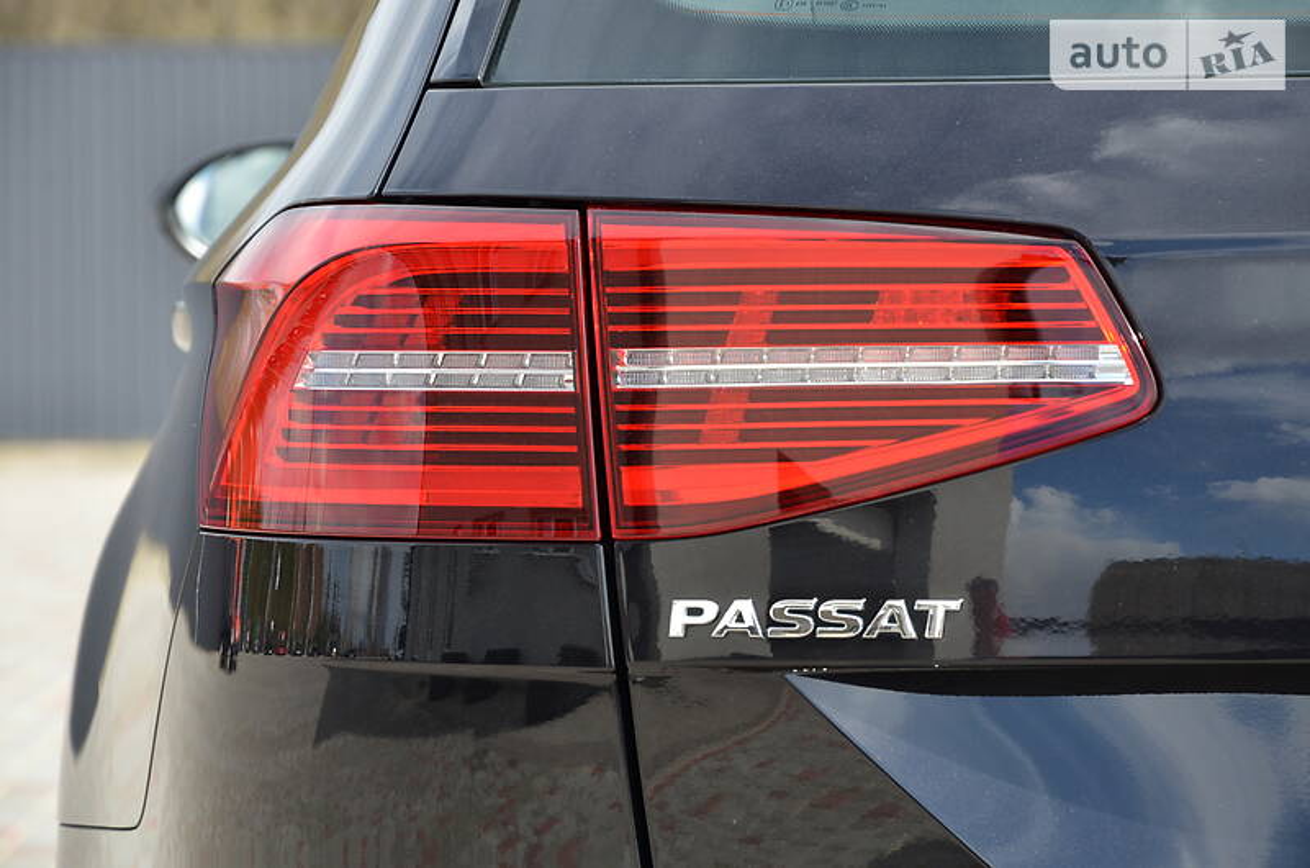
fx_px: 5720
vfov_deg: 8.7
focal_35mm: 158
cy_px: 434
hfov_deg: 13.1
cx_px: 655
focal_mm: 105
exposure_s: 1/250
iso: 200
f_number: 8
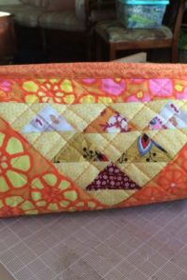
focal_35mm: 41
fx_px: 319
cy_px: 140
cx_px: 82
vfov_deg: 47.4
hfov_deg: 32.6
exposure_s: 1/30
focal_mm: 4.15
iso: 50
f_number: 2.2
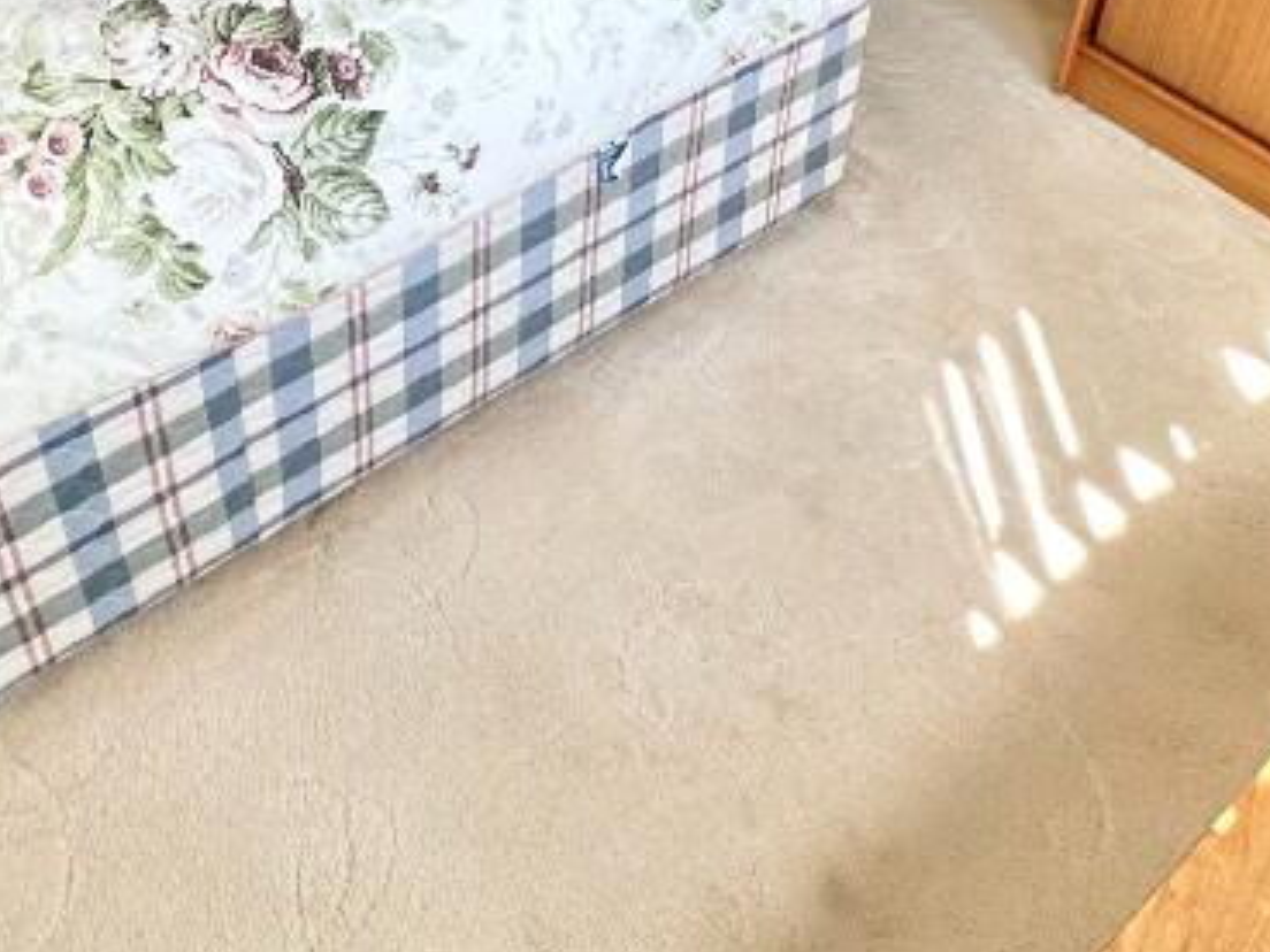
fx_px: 1431
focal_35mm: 39
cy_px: -193
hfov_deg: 46.7
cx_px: 369
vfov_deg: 31.0
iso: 100
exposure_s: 1/99
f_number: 2.2
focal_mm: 2.22
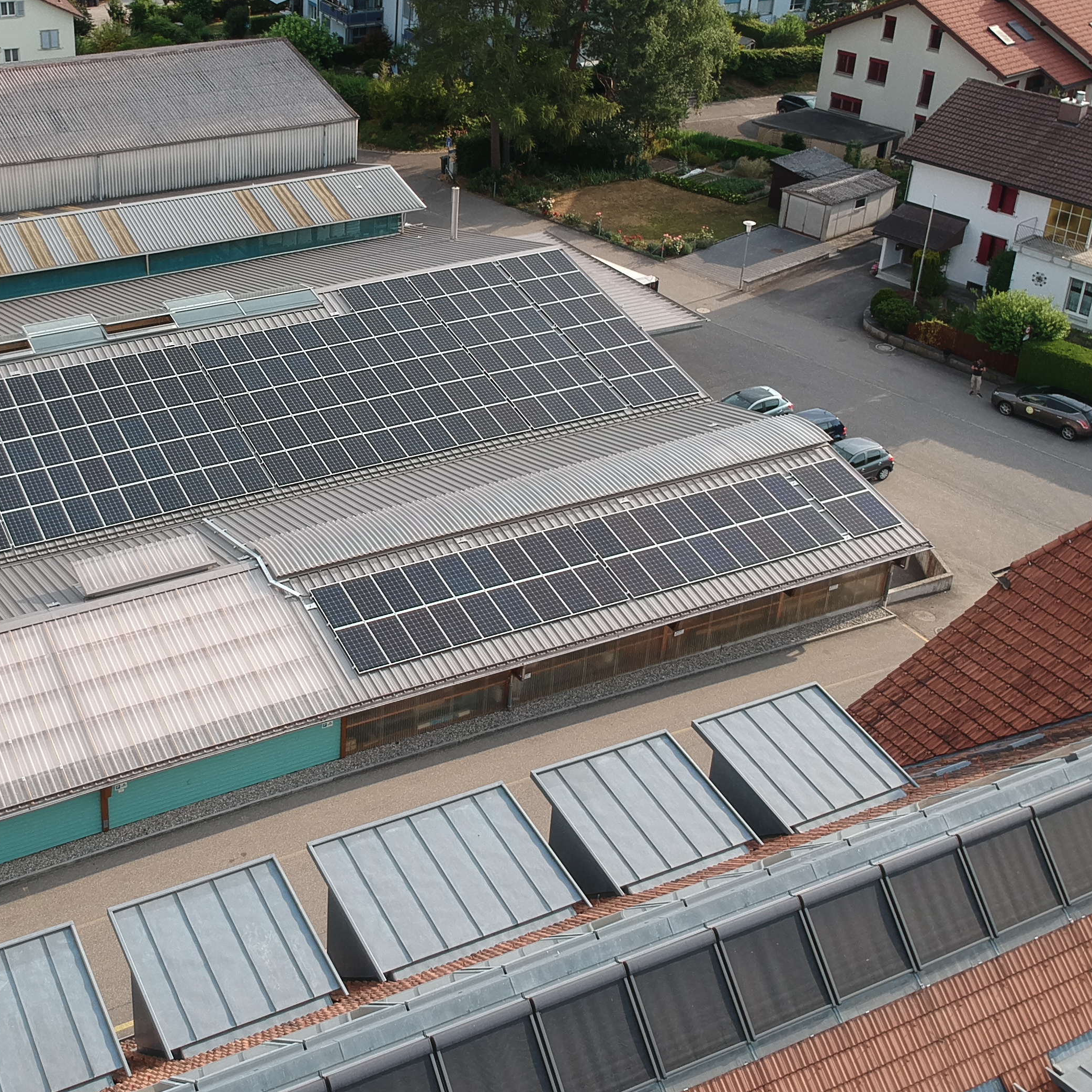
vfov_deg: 39.7
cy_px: 398
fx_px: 1499
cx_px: 227
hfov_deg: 38.6
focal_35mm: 42
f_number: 2.6
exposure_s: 1/500
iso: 100
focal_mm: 4.49
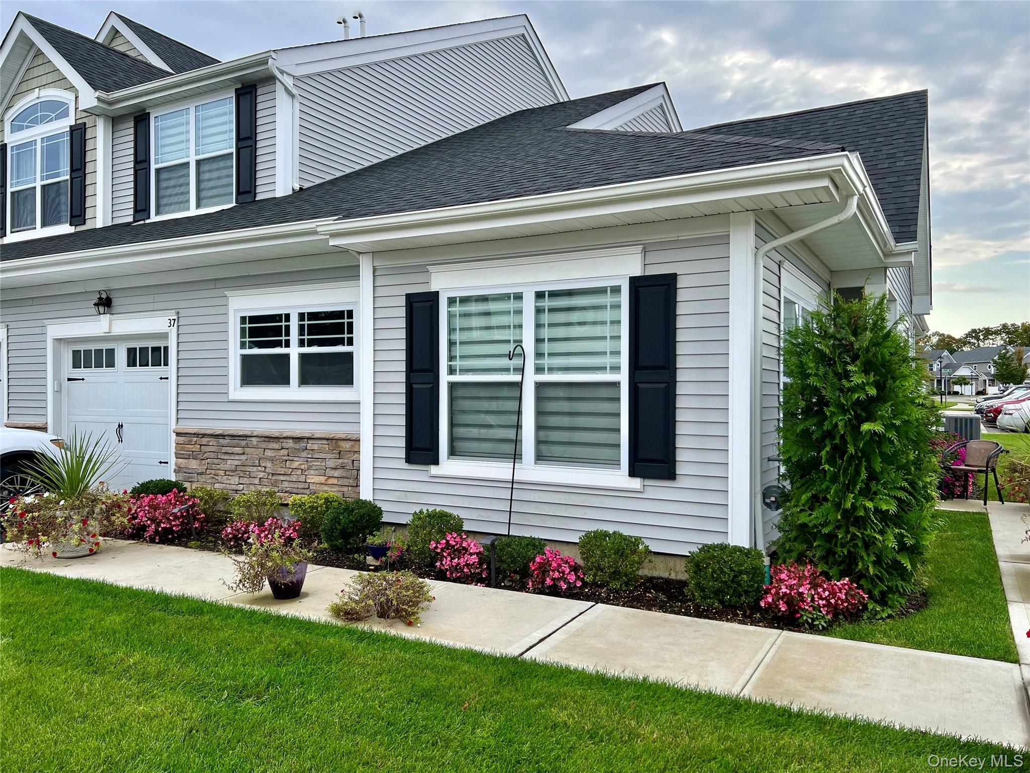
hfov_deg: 67.3
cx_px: 515
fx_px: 774
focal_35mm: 26
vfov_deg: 53.1
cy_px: 386
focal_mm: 5.7
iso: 50
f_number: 1.5
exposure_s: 1/1344
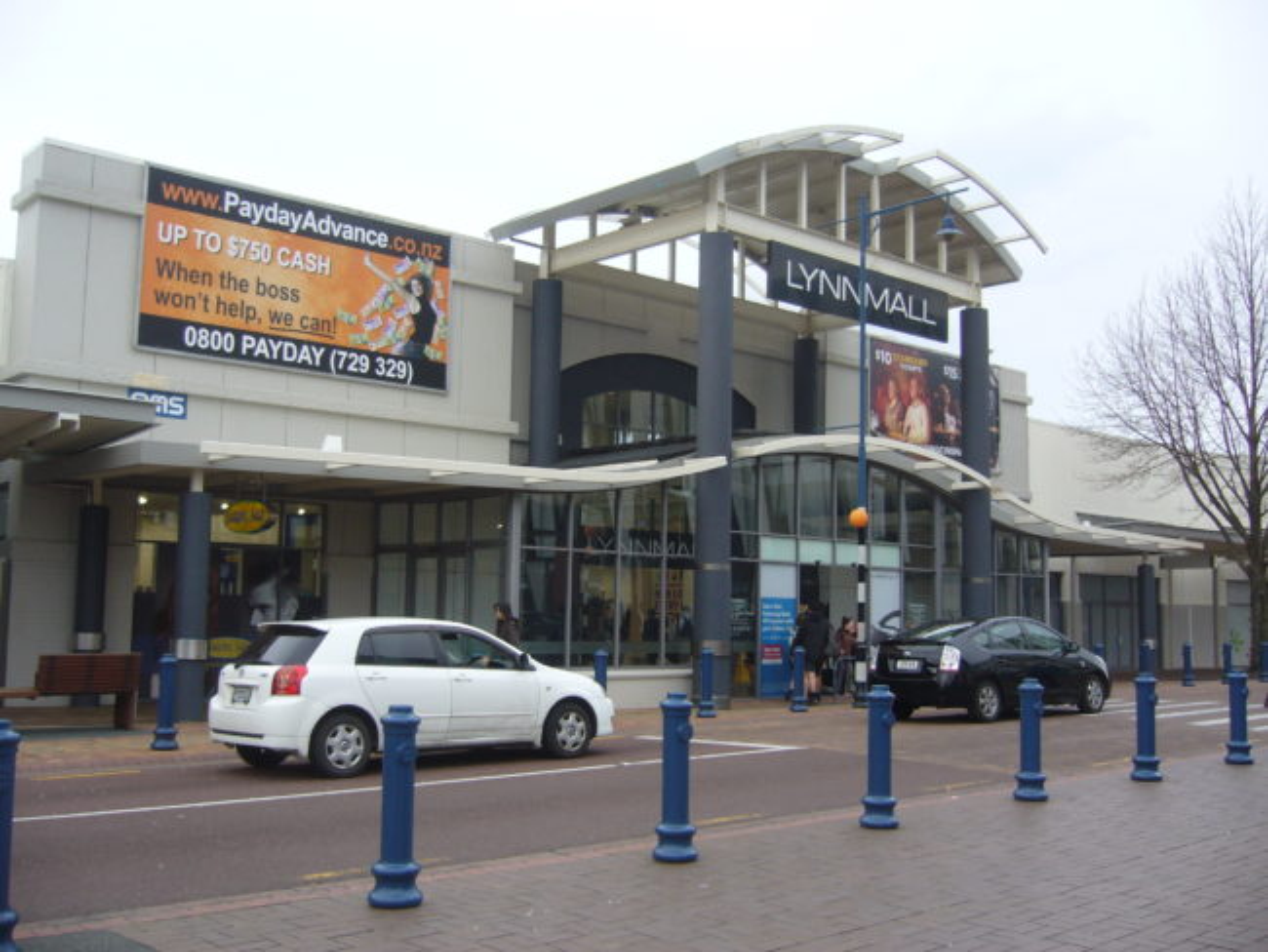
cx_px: 634
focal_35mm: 35
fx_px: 1283
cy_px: 476
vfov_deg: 40.7
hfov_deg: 52.6
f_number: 2.8
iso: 80
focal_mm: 5.8
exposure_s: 1/160
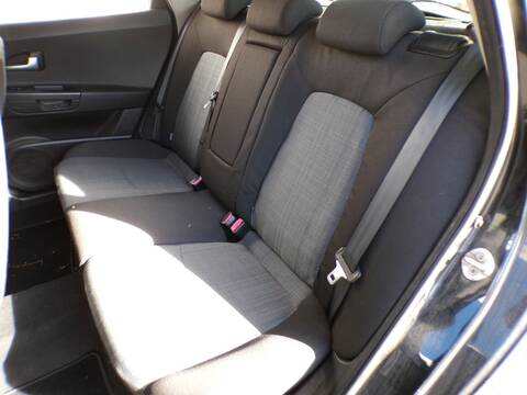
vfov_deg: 56.8
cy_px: 198
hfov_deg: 71.6
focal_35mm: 24
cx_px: 264
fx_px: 365
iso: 100
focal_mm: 4.3
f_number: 3
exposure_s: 1/42
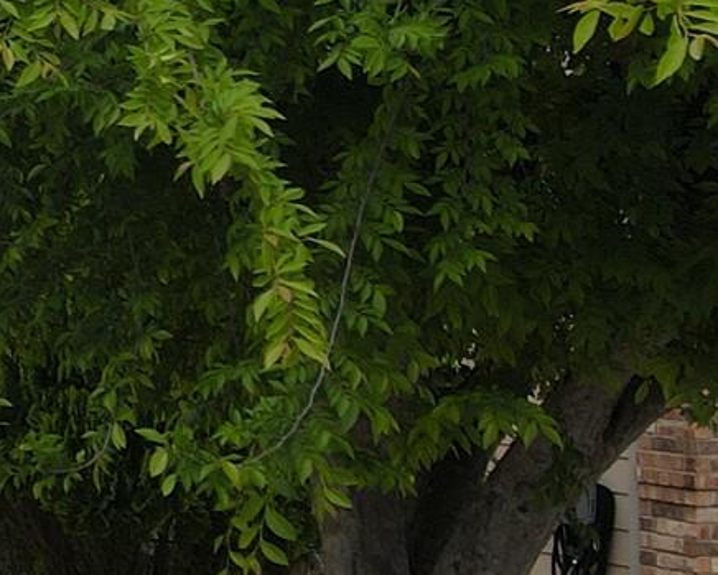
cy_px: 222
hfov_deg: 14.0
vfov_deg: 14.0
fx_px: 2338
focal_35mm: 110
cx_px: -818
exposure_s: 1/320
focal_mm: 4.5
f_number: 2.8
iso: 100
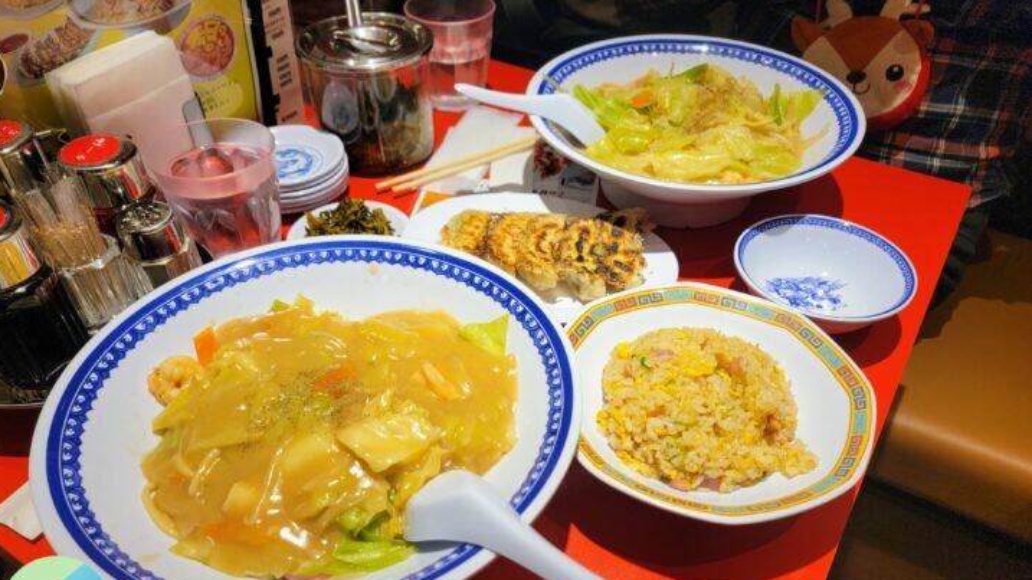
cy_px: 378
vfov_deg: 42.4
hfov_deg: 69.9
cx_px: 502
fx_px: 739
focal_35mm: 27
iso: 50
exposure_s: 1/120
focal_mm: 6.7
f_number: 1.8
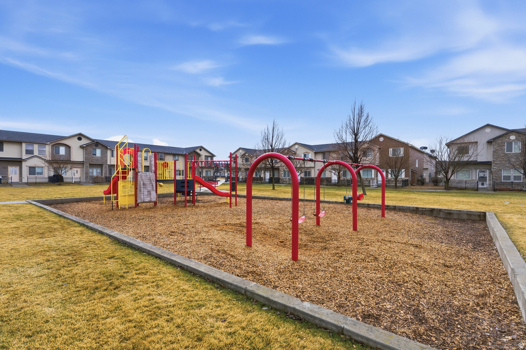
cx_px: 263
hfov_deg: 93.6
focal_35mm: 17
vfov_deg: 70.7
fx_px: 247
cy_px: 175
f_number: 6.3
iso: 500
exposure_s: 1/8000
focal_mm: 16.9
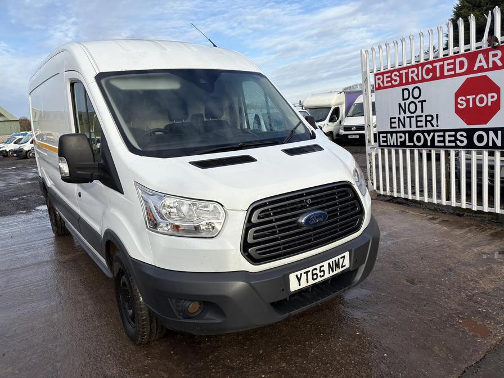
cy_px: 189
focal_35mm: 26
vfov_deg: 53.1
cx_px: 252
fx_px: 379
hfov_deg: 67.3
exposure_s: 1/1953
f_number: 1.6
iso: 50
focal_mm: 5.96
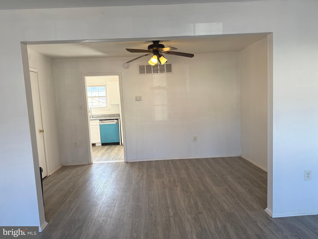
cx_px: 159
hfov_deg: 71.6
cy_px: 120
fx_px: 220
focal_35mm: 24
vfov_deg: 56.8
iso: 125
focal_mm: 6.76
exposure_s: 1/236
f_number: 1.78
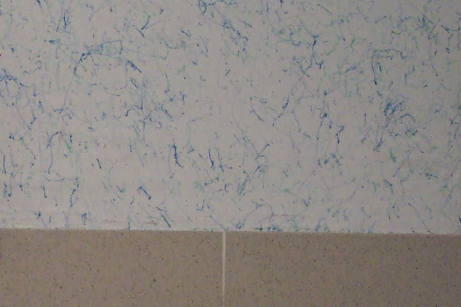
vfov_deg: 13.5
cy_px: 301
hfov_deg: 19.0
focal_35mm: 100
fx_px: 1280
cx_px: -123
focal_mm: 8
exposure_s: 1/8
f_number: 2.8
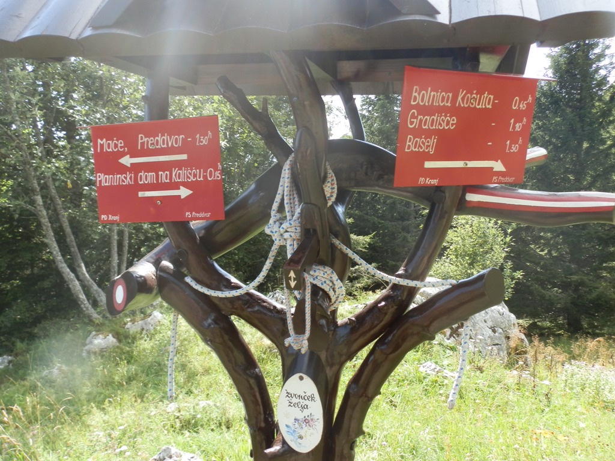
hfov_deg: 63.4
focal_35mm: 28
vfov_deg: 49.7
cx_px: 308
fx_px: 497
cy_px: 230
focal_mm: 5
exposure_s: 1/200
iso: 64
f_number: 3.1
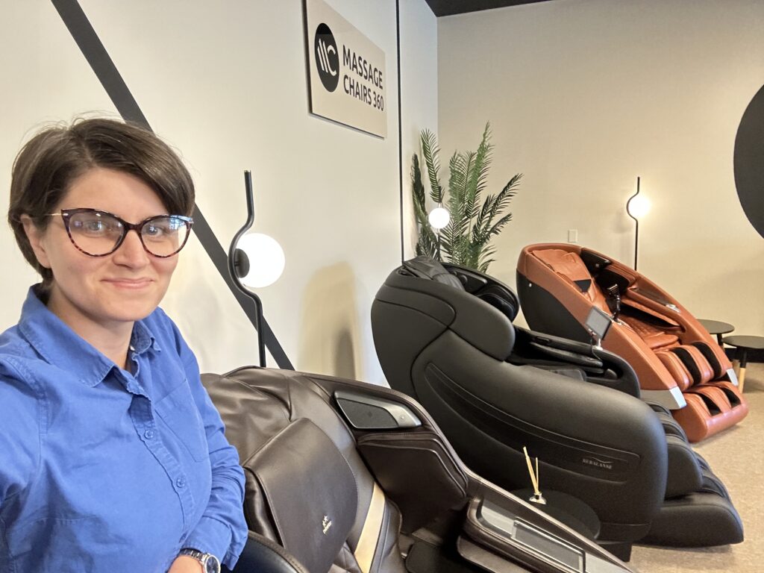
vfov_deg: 58.9
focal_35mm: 23
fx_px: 508
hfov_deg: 73.9
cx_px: 382
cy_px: 286
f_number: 1.9
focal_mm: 2.69
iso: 500
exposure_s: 1/24
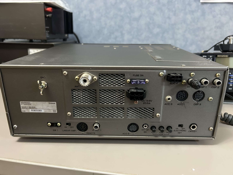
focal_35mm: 26
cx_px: 116
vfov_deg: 53.1
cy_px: 88
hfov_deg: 67.3
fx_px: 175
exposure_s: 1/40
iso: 500
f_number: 1.5
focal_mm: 5.7
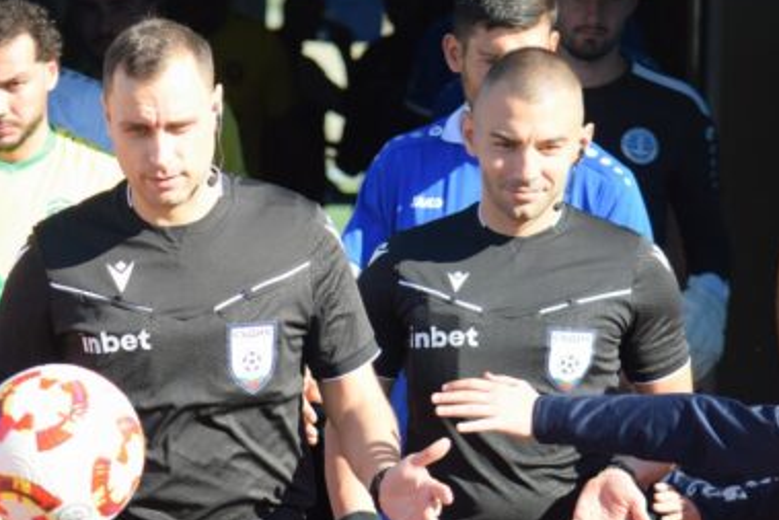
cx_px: 150
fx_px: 5931
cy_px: 372
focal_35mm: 274
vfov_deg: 5.0
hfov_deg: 7.5
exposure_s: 1/800
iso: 400
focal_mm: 110
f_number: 4.8
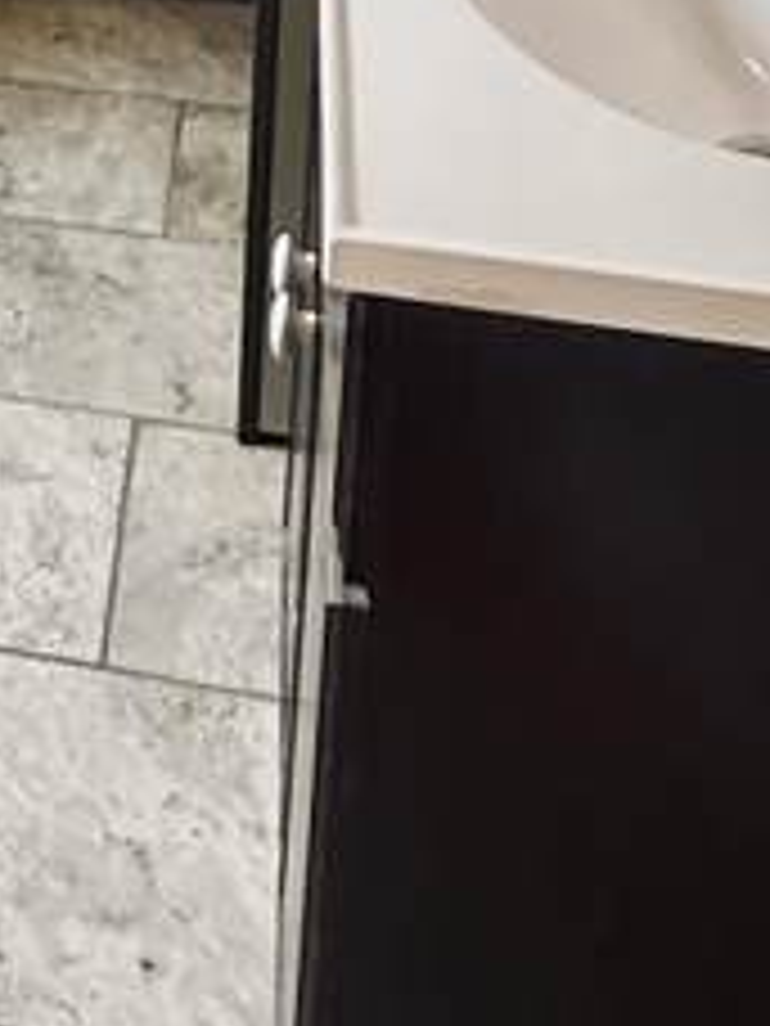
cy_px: -482
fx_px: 1750
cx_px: -54
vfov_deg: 25.4
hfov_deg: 23.4
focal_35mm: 59
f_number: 2.2
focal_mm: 2.22
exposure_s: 1/60
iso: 800
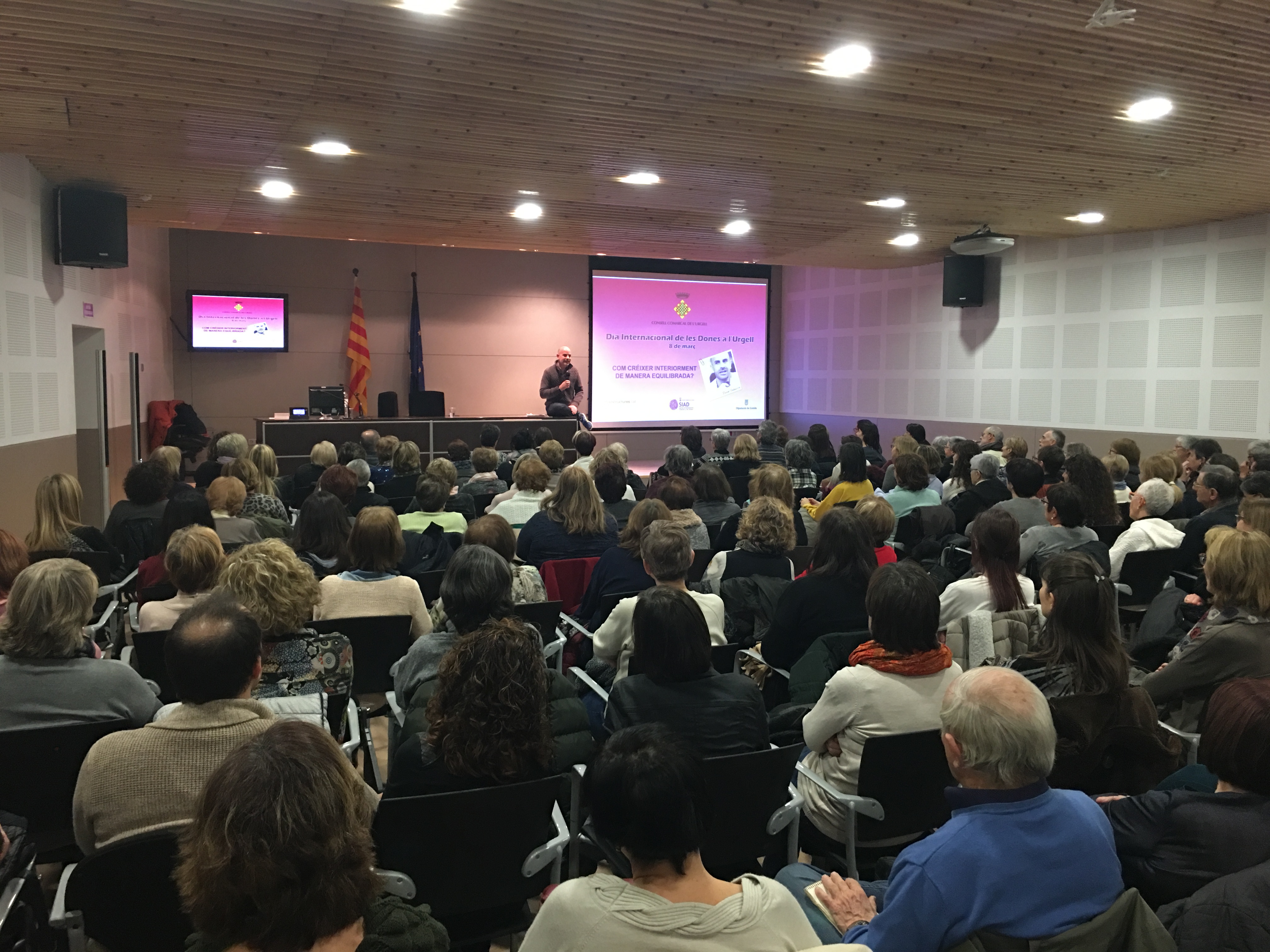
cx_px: 635
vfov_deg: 48.2
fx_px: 1064
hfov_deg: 61.7
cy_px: 476
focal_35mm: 29
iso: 80
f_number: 2.2
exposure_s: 1/10
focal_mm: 4.15
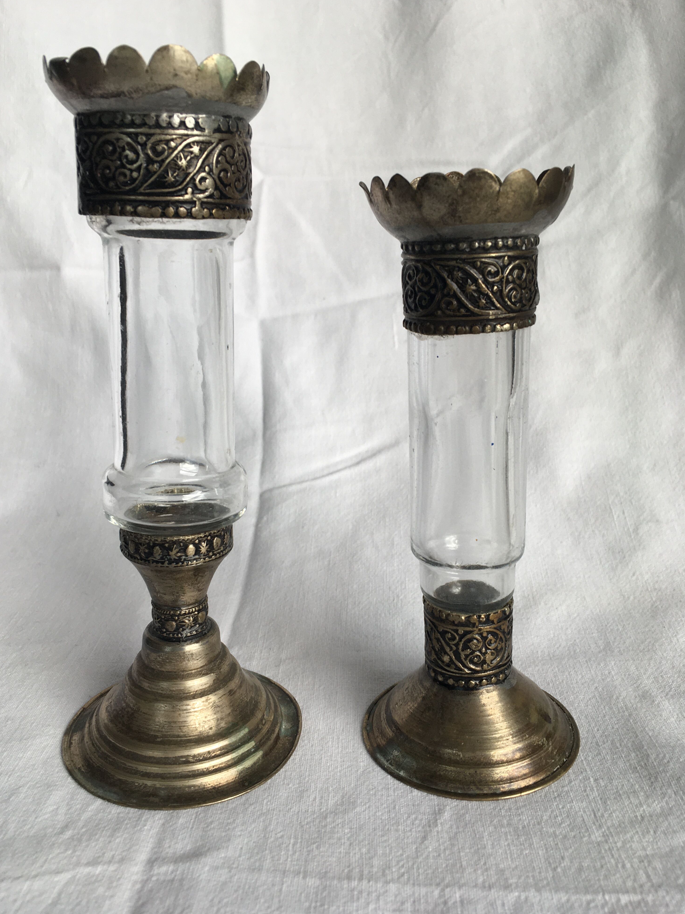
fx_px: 792
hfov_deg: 46.8
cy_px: 455
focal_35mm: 30
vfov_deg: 60.0
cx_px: 334
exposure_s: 1/100
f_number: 2.2
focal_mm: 4.15
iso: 25
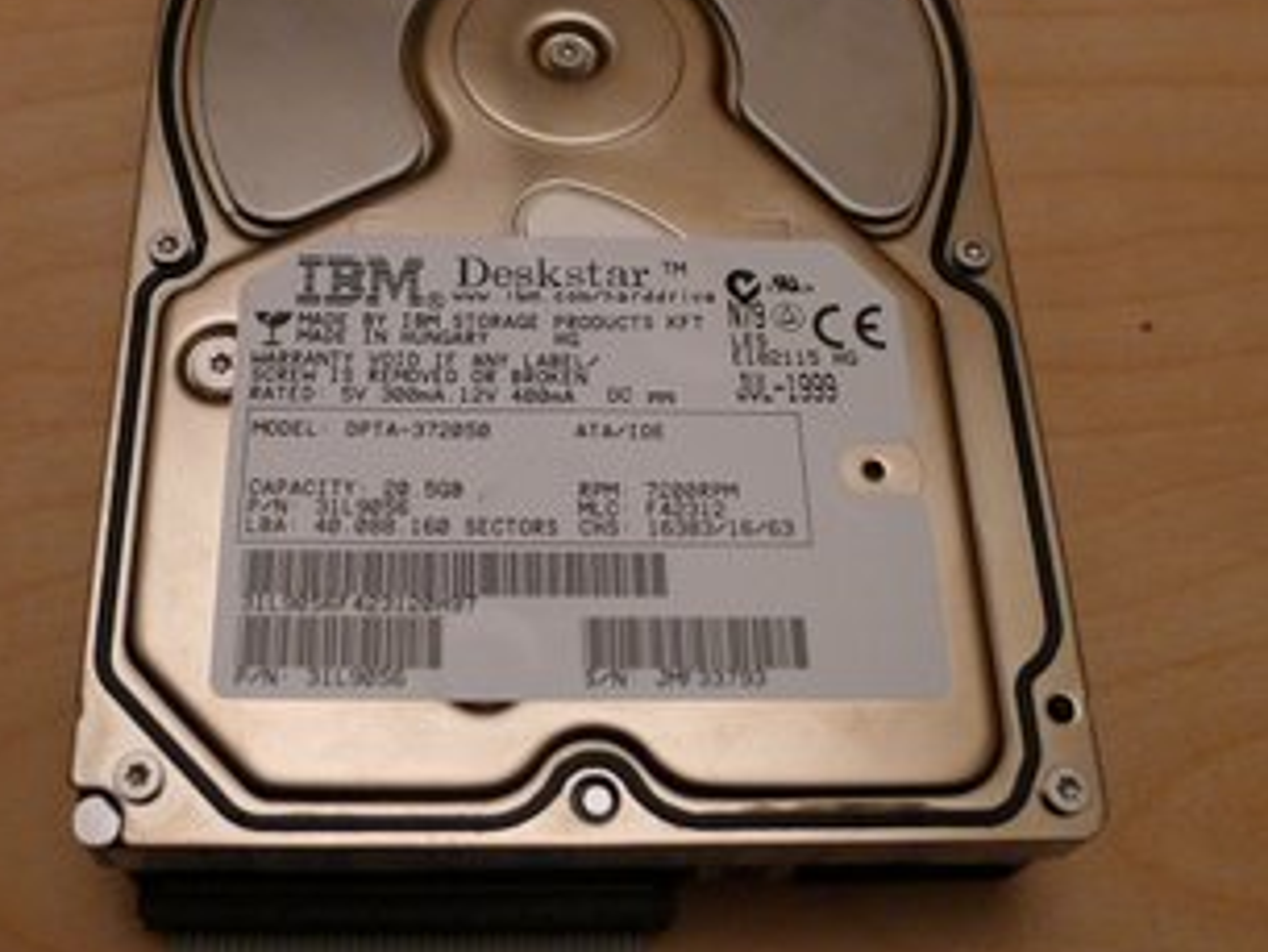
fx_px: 1539
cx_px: 520
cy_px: 358
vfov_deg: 34.2
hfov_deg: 44.6
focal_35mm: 42
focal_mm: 6.8
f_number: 2.2
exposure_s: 1/60
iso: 400
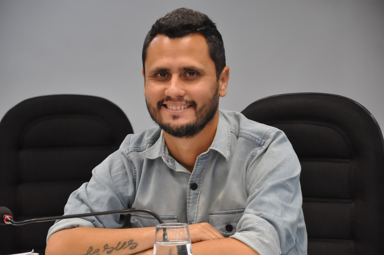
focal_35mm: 158
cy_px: 128
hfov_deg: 13.1
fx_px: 1678
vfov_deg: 8.7
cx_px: 192
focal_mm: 105
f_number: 5.6
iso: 2000
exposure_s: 1/100
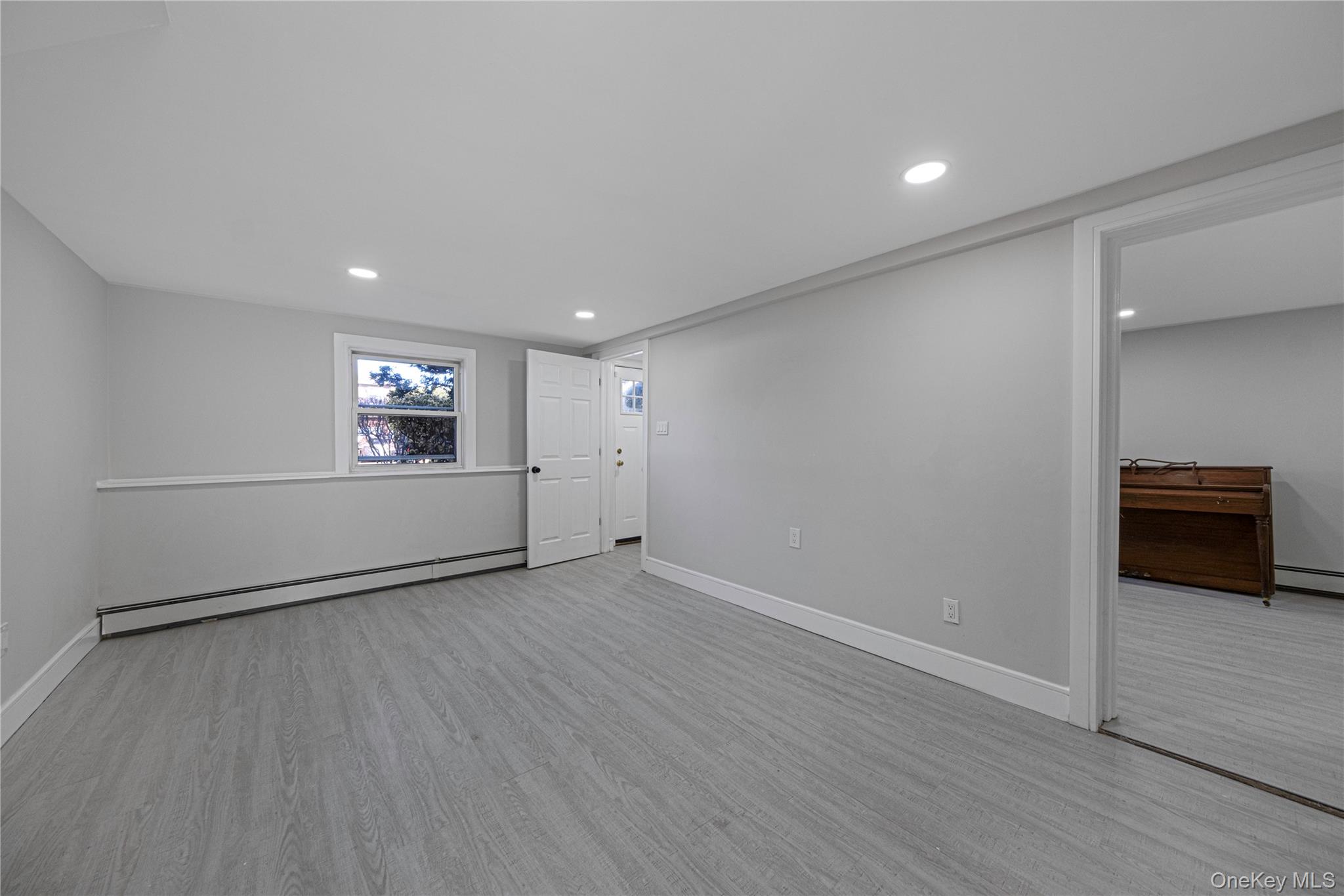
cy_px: 448
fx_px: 485
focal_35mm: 13
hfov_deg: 108.3
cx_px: 672
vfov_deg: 85.4
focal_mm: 8.4
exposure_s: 1/6
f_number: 8
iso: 400
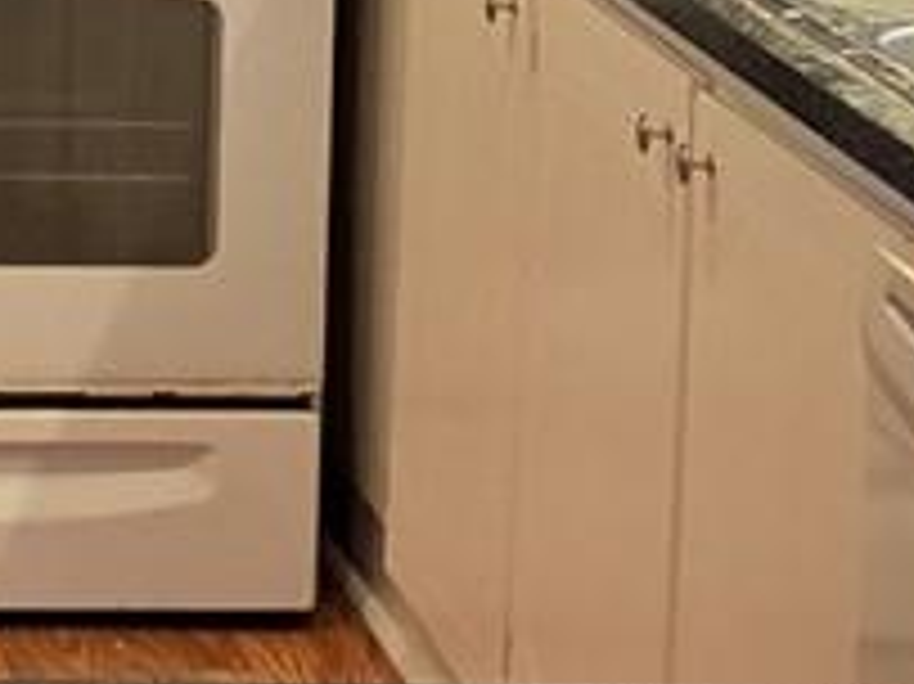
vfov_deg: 8.1
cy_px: -216
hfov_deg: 10.5
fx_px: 4776
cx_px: -459
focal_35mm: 181
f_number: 1.8
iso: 160
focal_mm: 5.4
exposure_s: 1/120
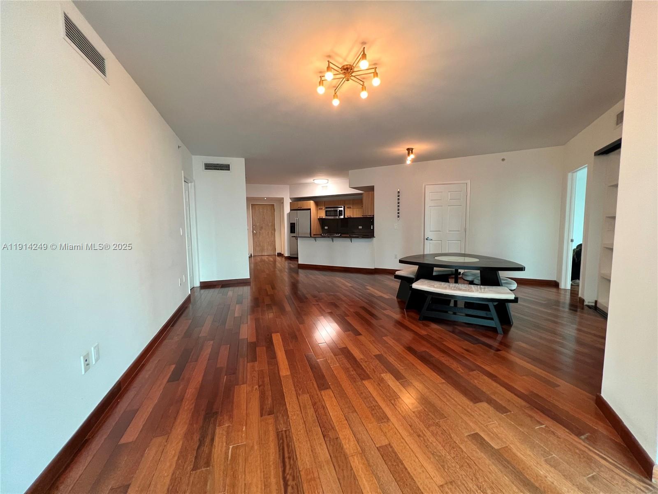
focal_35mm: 13
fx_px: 247
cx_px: 329
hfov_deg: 106.2
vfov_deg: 89.9
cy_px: 247
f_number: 1.8
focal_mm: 1.57
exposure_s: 1/60
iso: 250
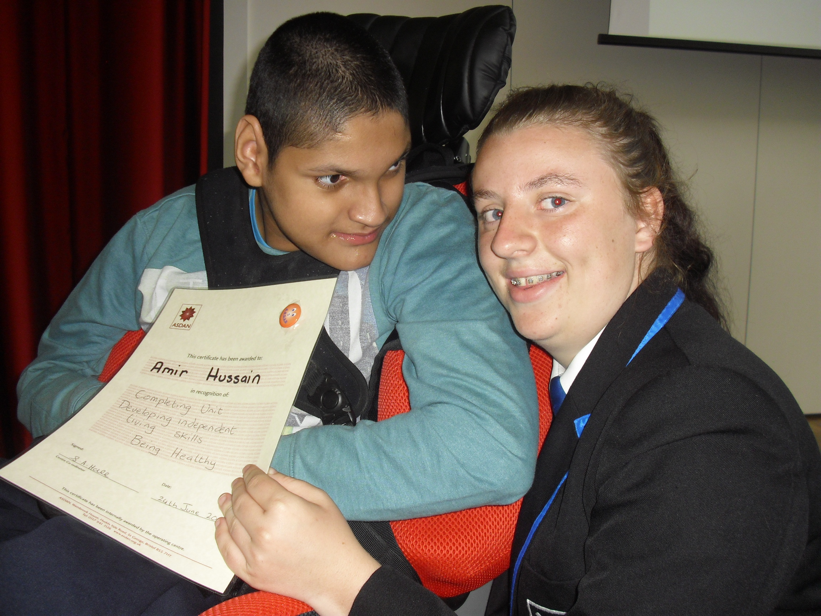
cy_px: 308
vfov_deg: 37.7
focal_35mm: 38
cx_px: 410
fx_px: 901
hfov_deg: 49.0
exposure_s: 1/60
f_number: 2.8
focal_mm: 6.2
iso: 100
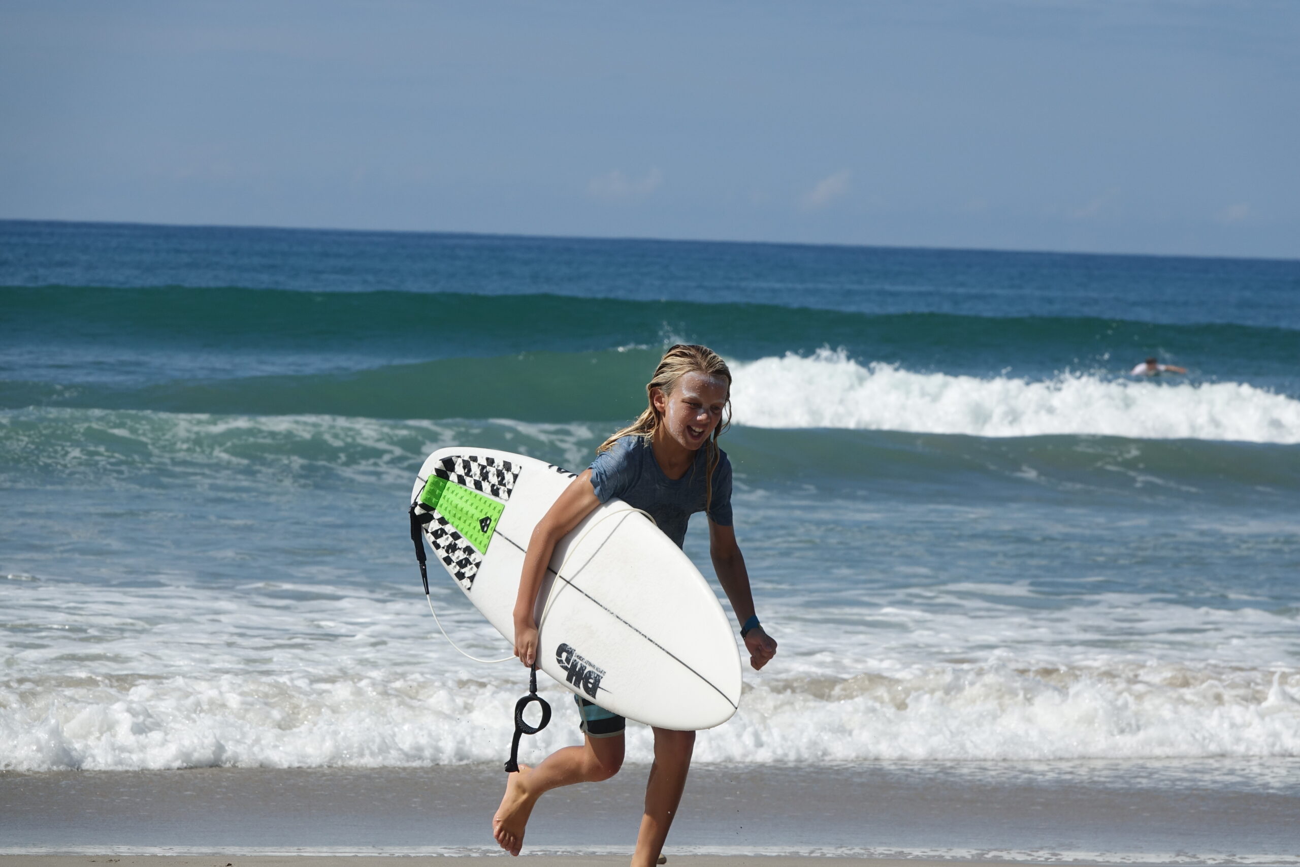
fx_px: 7475
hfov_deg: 9.9
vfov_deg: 6.6
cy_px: 434
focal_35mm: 207
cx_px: 650
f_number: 5
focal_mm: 75.77
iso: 100
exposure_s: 1/1000
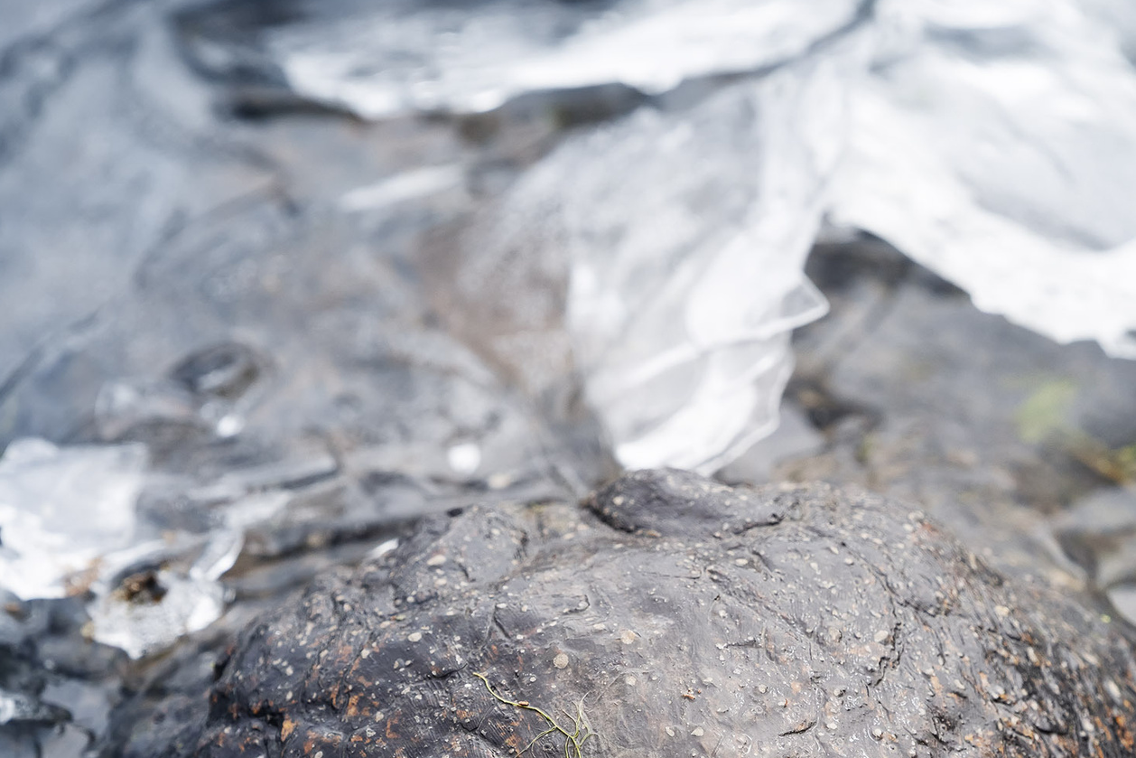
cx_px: 621
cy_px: 594
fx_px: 25687
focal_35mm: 814
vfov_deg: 1.7
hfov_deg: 2.5
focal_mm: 400
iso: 400
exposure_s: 1/800
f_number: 7.1
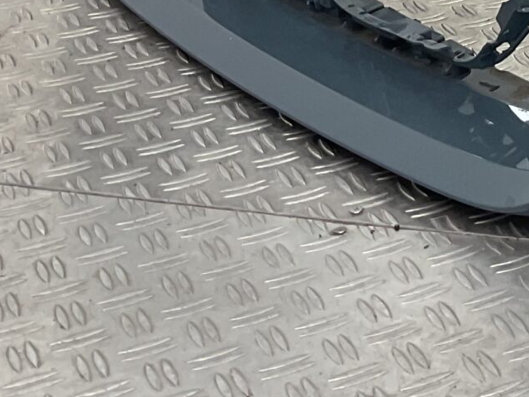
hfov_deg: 15.2
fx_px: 1773
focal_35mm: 116
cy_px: -341
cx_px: 889
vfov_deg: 11.7
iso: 16
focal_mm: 3
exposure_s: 1/122
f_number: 1.8
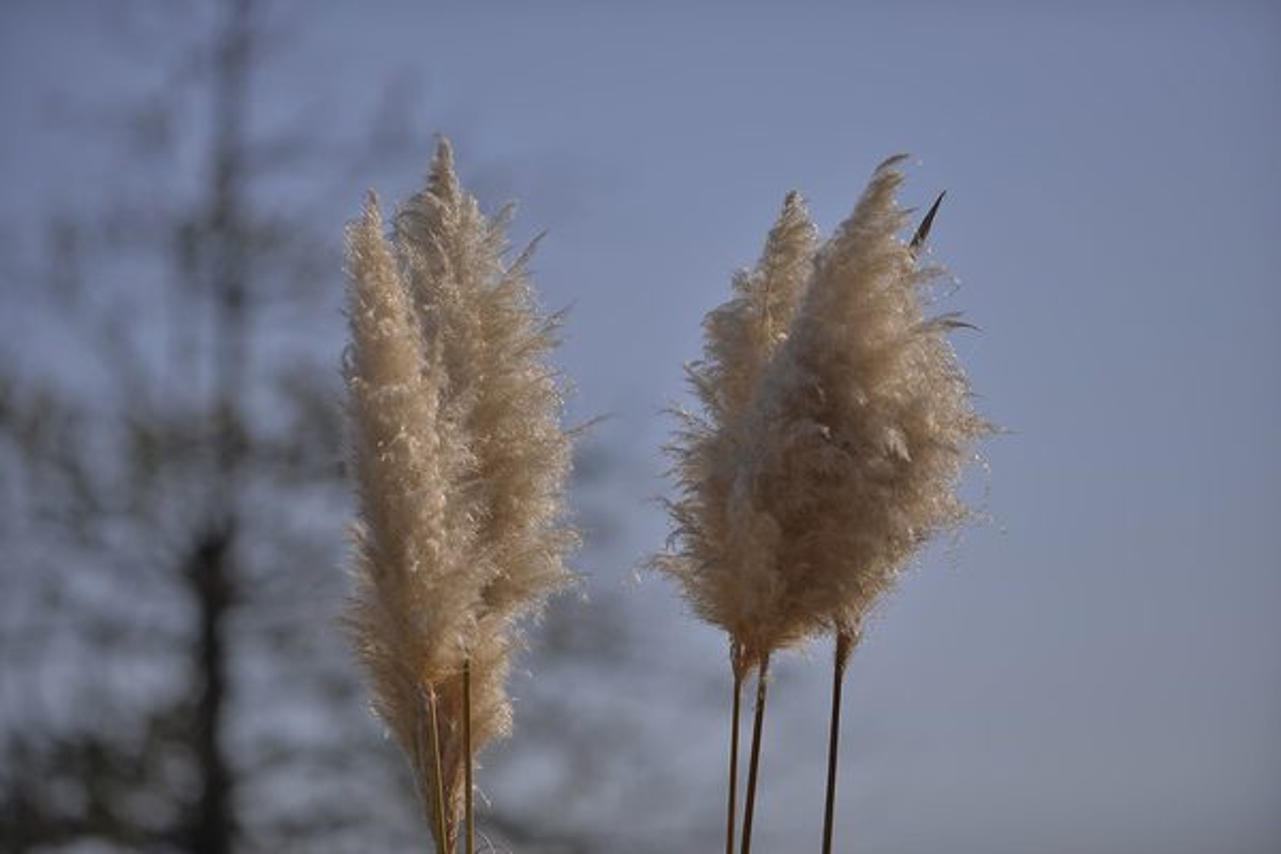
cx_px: 640
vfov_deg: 9.8
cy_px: 427
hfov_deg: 14.7
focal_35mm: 140
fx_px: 4981
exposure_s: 1/3200
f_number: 2.8
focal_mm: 140
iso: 50
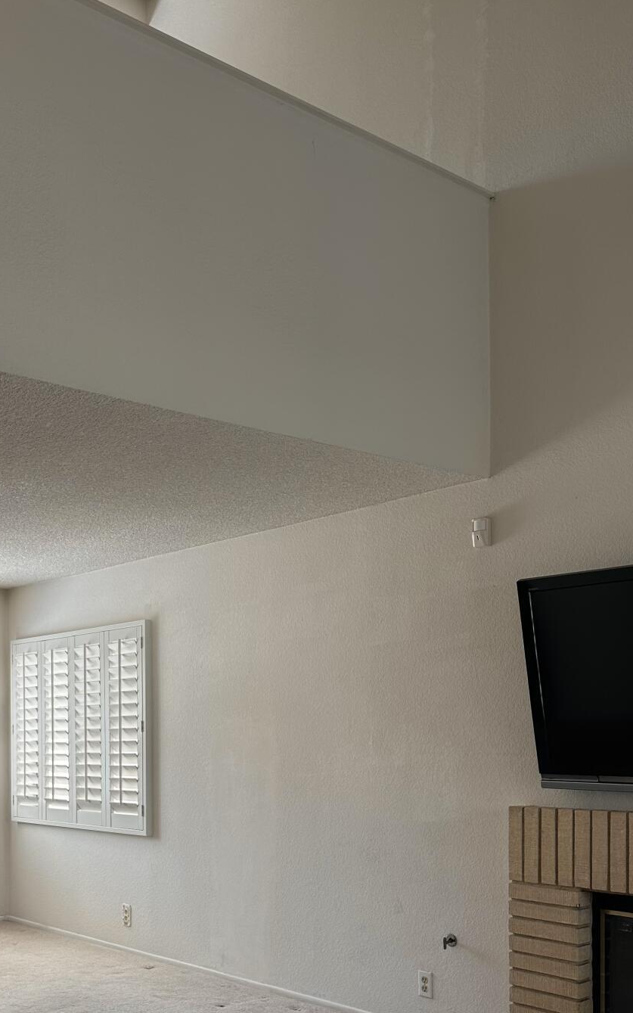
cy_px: 729
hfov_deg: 32.4
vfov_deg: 49.9
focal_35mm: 38
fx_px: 1049
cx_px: 99
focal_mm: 6.86
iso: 64
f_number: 1.78
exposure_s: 1/120
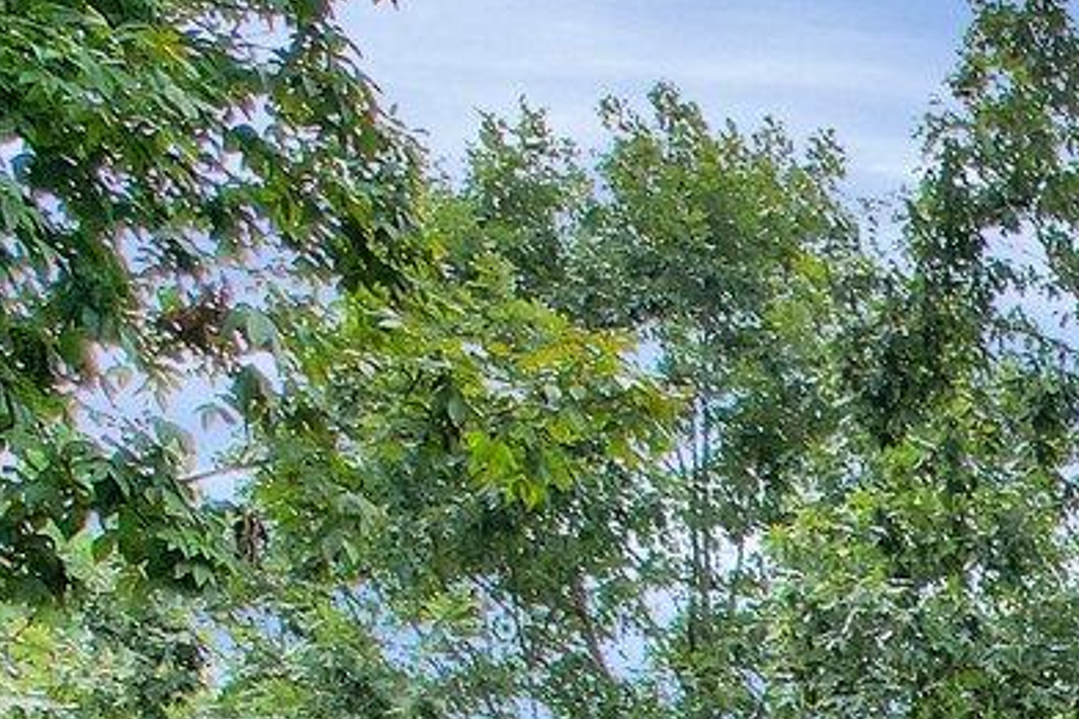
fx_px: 3445
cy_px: 1607
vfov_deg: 10.5
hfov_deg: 14.5
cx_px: 2224
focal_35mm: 115
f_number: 2.8
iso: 110
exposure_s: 1/800
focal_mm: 8.38
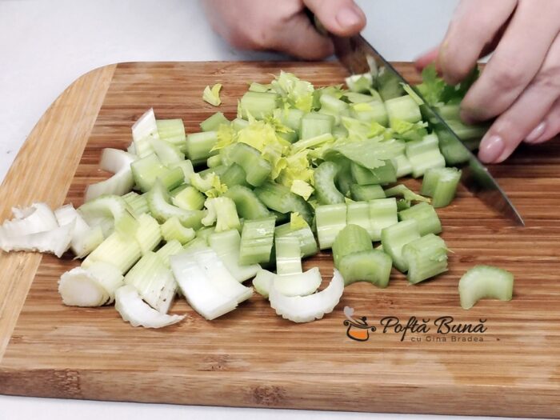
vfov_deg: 11.1
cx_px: 280
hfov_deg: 14.8
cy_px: 210
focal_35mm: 133
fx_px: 2152
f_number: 1.75
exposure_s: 1/50
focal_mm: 5.25
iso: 272
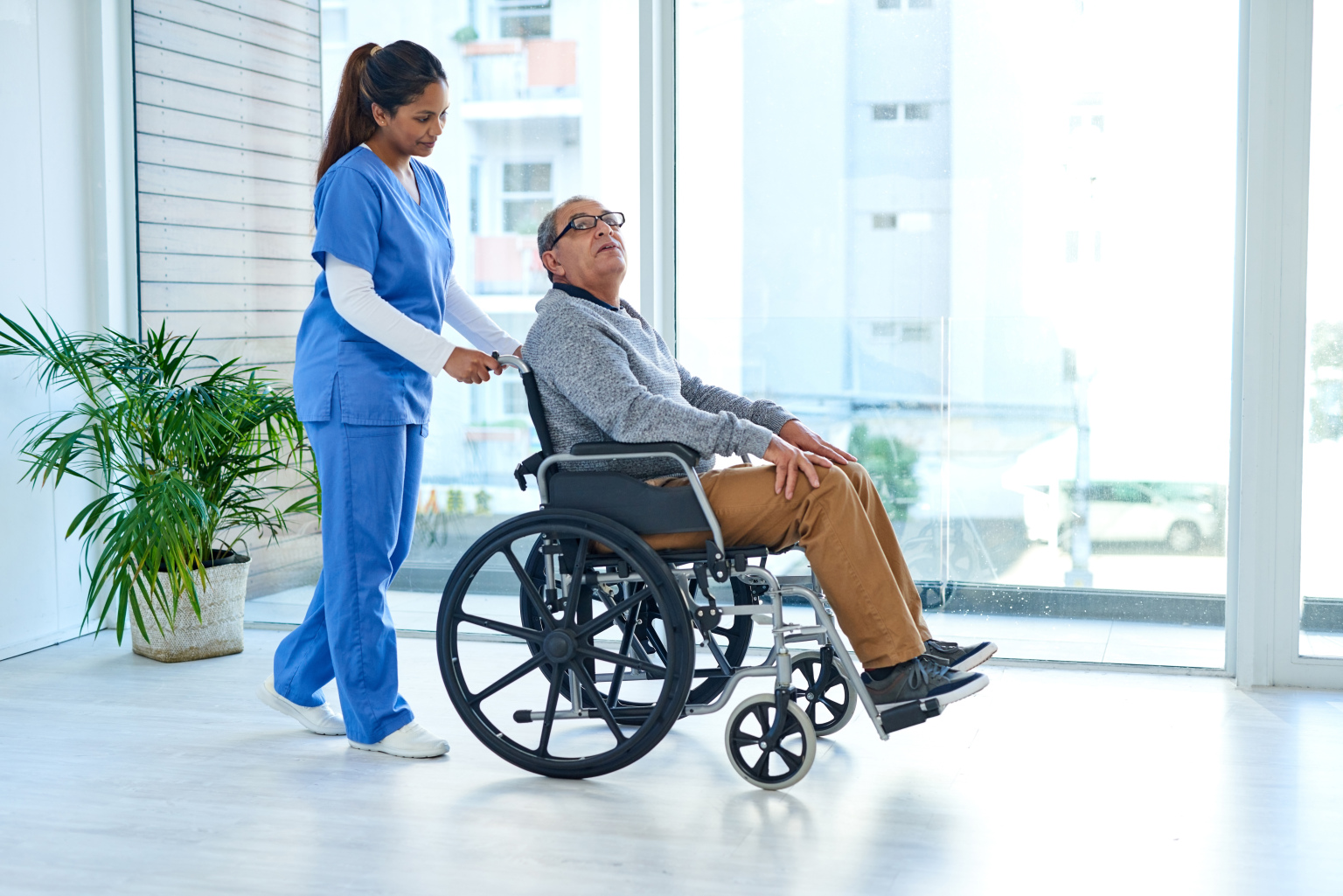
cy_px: 448
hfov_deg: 39.6
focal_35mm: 50
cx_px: 672
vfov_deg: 27.0
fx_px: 1866
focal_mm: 50
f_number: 2.2
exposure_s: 1/250
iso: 320
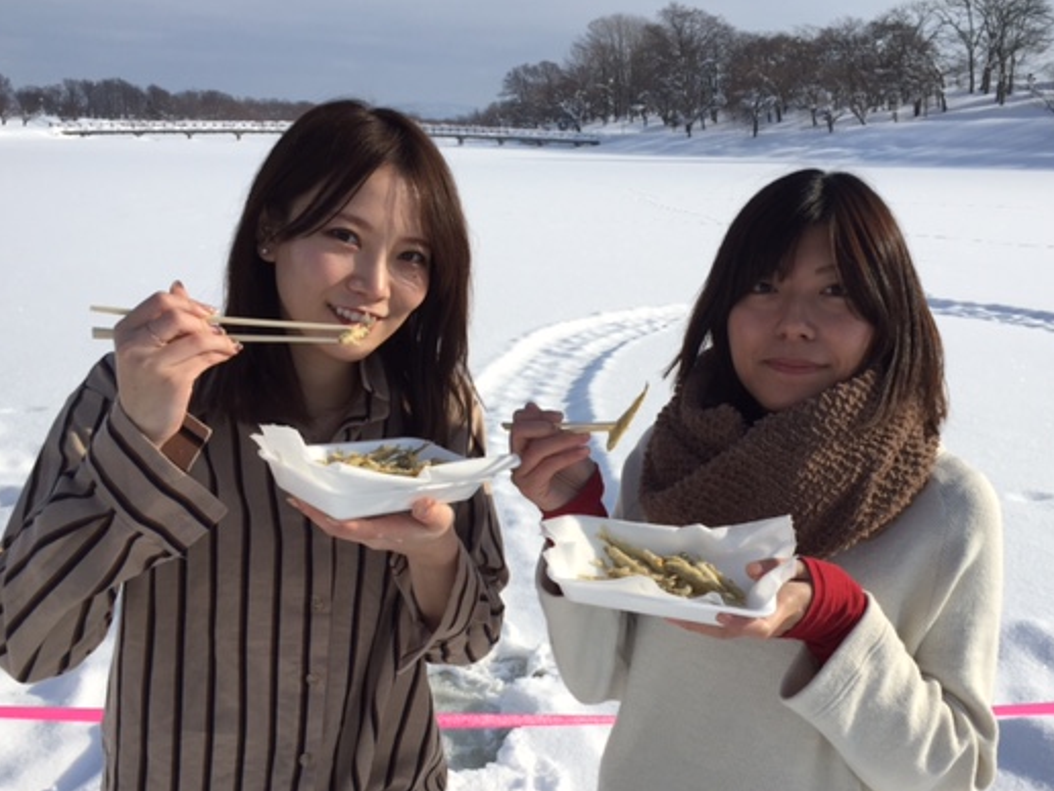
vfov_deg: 39.6
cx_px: 586
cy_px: 450
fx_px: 1096
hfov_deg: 51.2
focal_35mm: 36
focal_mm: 4.15
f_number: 2.2
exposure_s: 1/2825
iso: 32
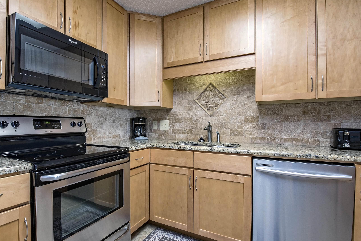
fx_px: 181
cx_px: 161
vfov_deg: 67.4
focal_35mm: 18
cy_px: 127
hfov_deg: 89.7
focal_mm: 15
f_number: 20
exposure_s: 1/3
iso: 500
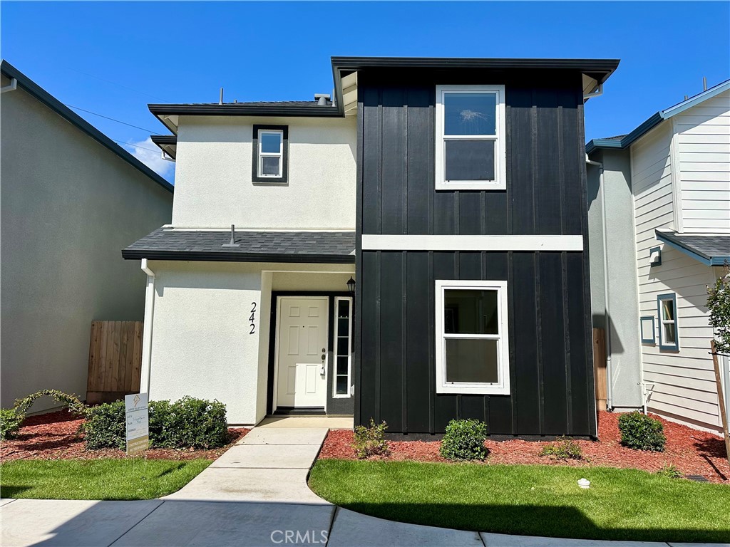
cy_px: 274
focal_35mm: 24
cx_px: 365
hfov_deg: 71.6
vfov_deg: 56.8
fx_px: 506
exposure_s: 1/7042
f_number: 1.78
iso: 80
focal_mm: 6.86
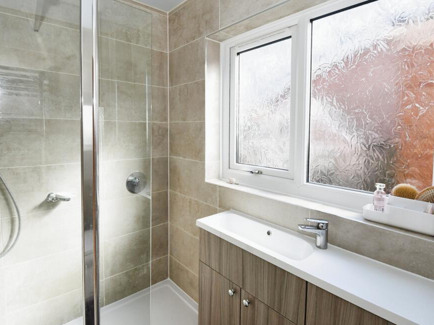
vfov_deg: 74.7
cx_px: 179
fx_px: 213
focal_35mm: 17
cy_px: 163
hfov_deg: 90.1
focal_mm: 10
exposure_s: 1/100
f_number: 7.1
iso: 800
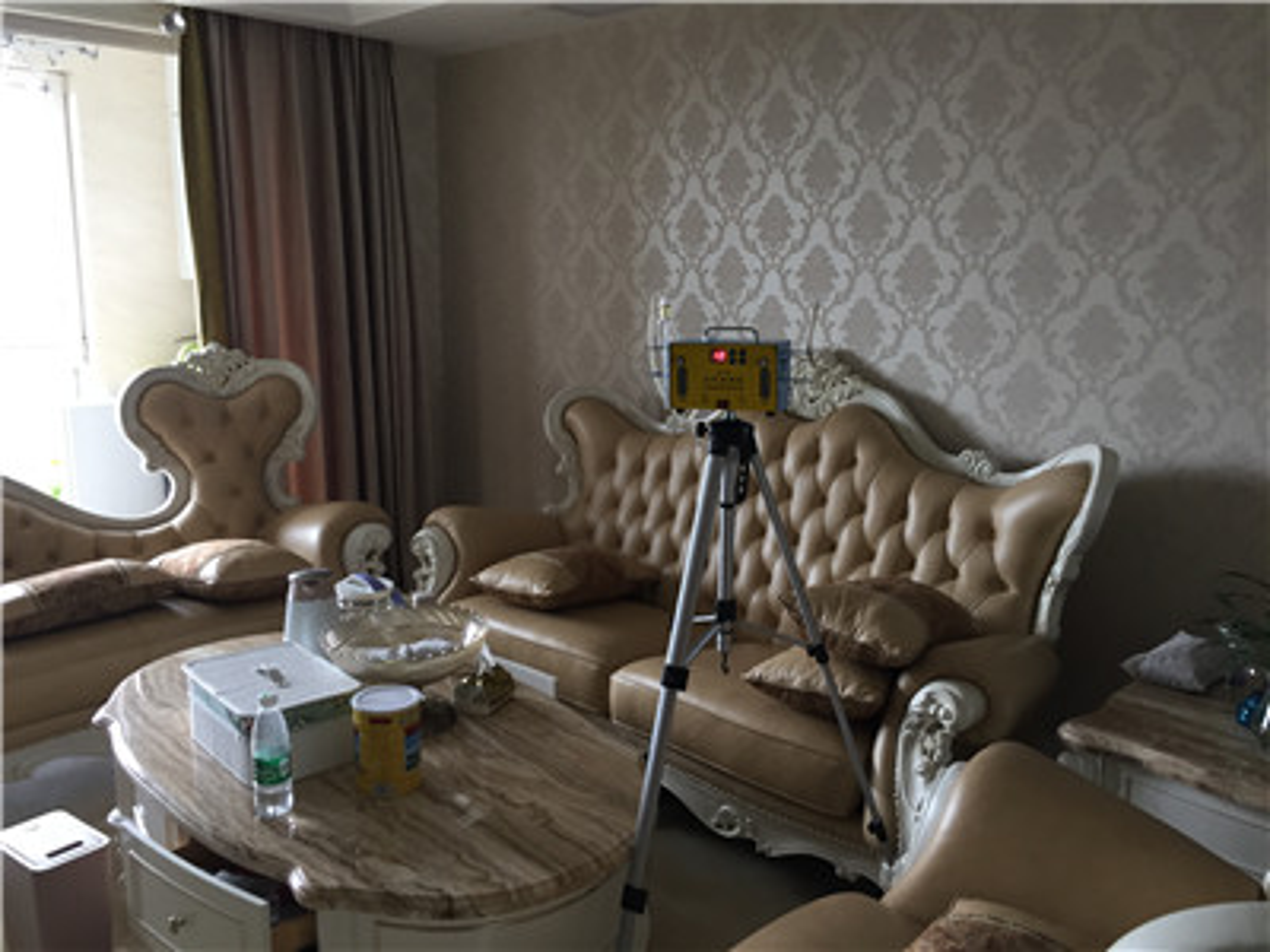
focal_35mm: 29
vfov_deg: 48.2
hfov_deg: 61.7
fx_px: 1064
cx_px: 635
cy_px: 476
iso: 80
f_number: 2.2
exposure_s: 1/33
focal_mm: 4.15
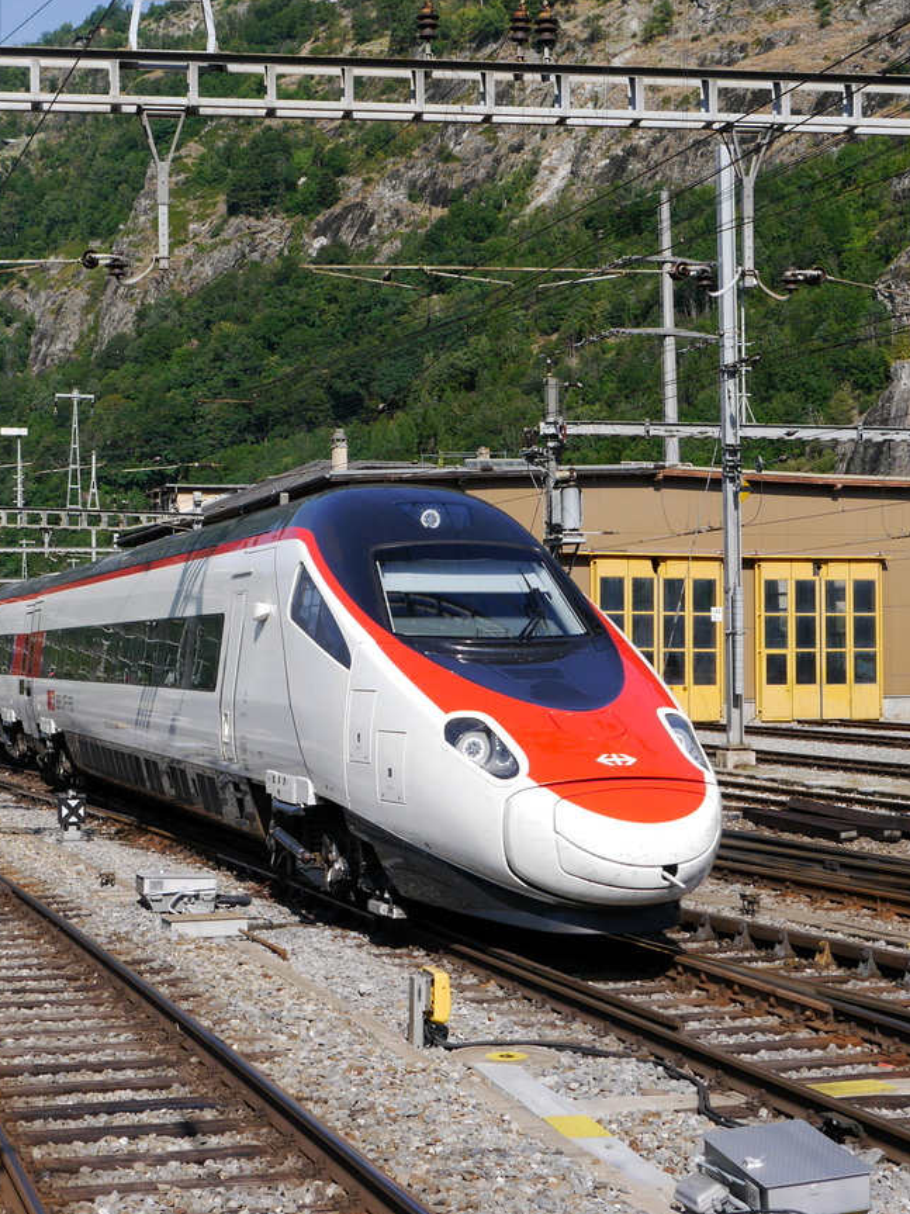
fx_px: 2244
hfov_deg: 22.9
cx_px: 339
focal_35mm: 64
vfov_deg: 30.3
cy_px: 619
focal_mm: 23
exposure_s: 1/400
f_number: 8
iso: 160
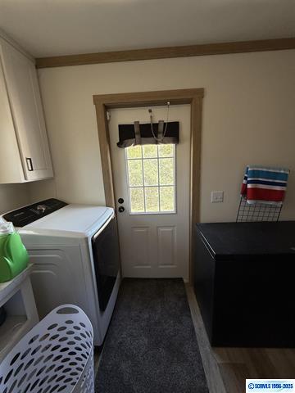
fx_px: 159
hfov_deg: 85.7
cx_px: 148
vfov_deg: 102.1
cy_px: 196
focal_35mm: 14
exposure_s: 1/99
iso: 100
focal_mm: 2.22
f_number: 2.2
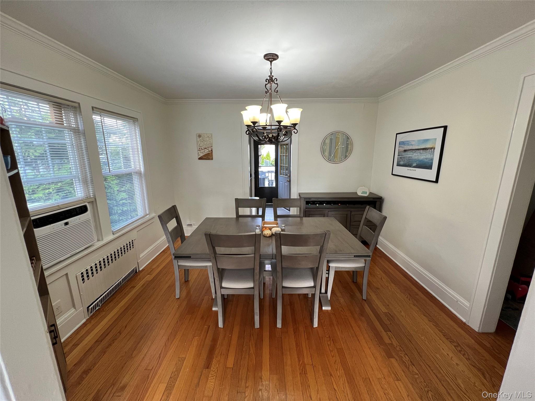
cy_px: 200
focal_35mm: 13
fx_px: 201
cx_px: 268
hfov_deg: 106.2
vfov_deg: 89.9
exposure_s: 1/120
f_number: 1.8
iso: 160
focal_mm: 1.57
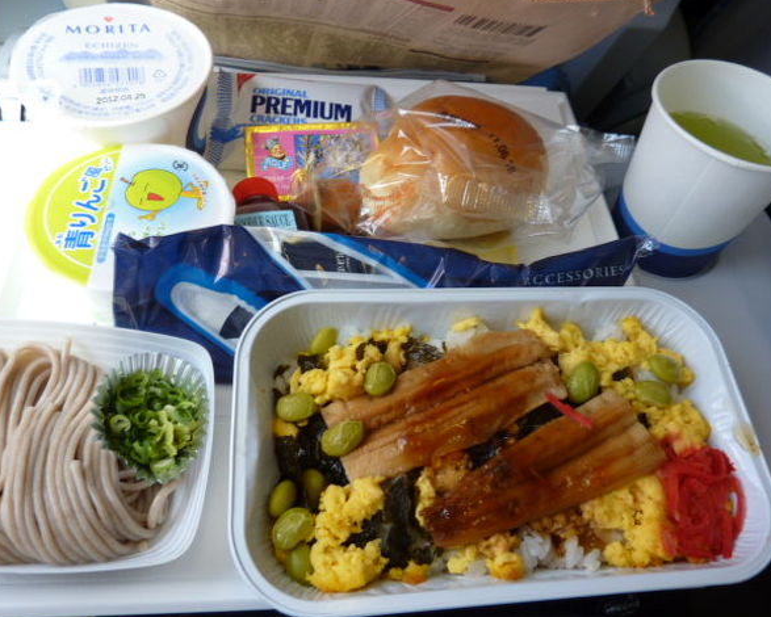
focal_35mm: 27
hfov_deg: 64.0
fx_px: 616
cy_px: 303
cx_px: 377
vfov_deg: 53.2
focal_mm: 4.1
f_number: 3.3
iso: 80
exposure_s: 1/30
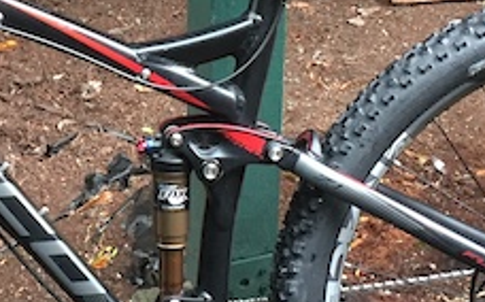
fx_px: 1426
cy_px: 51
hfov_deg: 18.9
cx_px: 23
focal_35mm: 108
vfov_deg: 12.0
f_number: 2.2
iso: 125
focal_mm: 4.15
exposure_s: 1/30
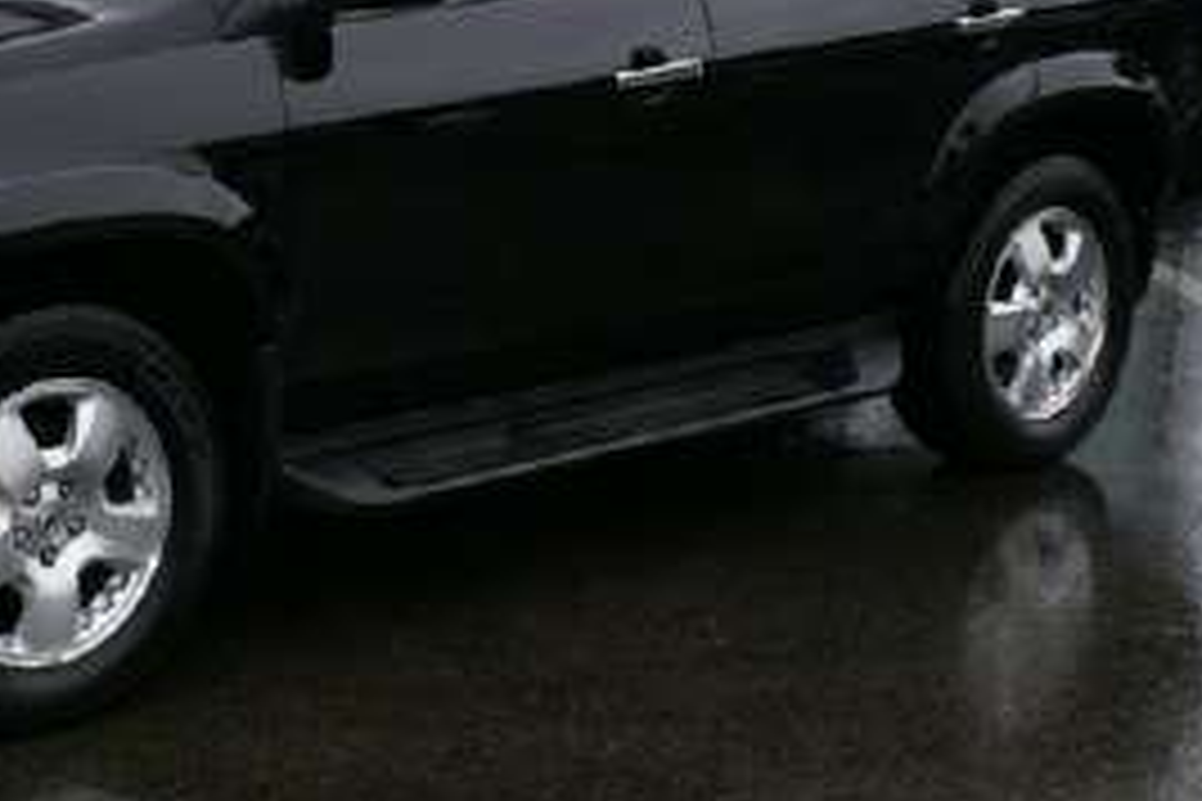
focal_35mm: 81
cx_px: 248
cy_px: 99
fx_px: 2704
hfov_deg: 24.7
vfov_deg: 16.7
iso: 200
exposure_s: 1/80
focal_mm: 30
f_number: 5
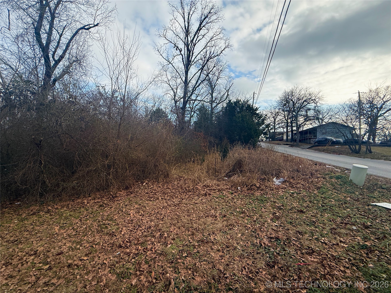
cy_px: 146
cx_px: 196
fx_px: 158
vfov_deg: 85.7
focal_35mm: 14
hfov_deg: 102.1
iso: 64
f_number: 2.2
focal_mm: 2.22
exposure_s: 1/596
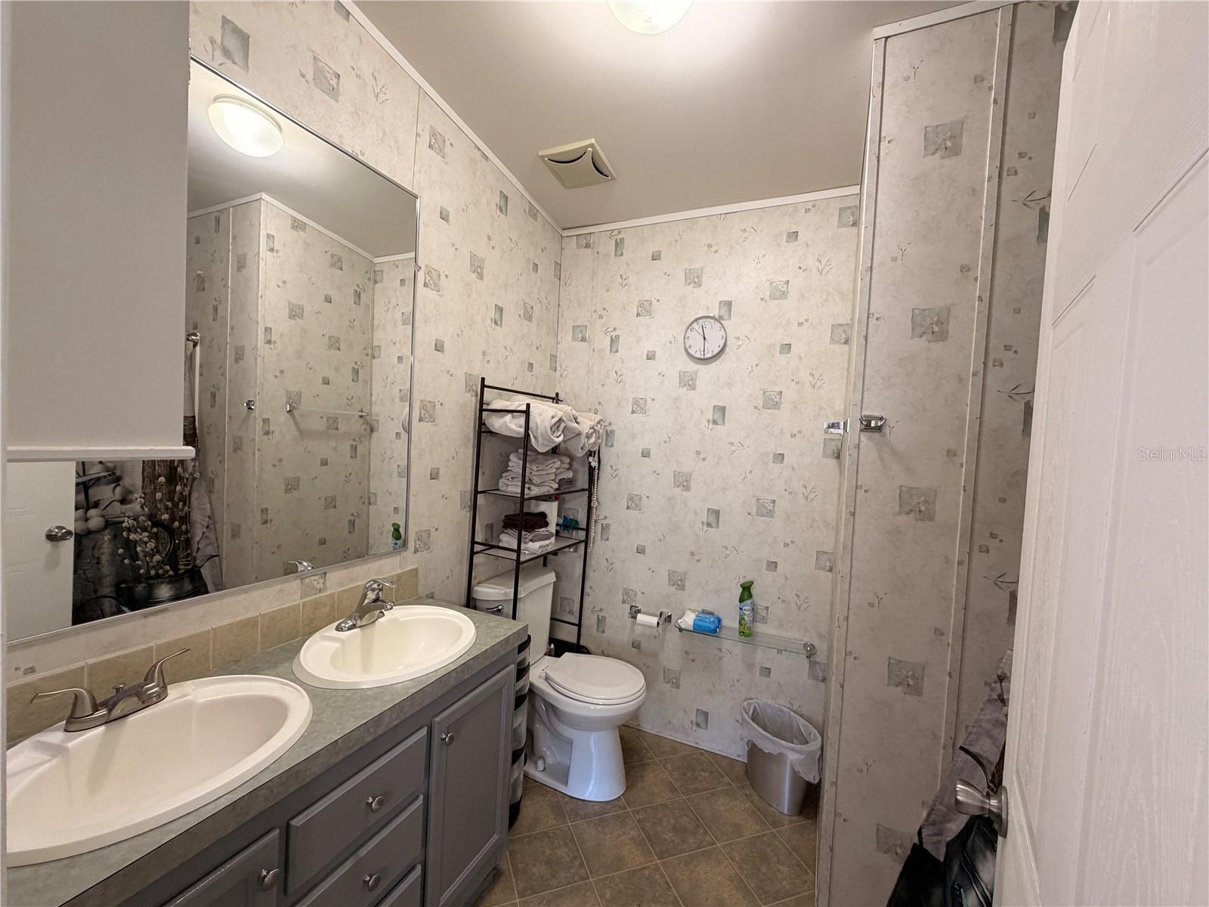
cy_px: 454
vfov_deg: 85.7
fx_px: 489
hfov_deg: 102.1
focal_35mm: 14
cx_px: 604
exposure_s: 1/60
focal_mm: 2.22
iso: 250
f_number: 2.2
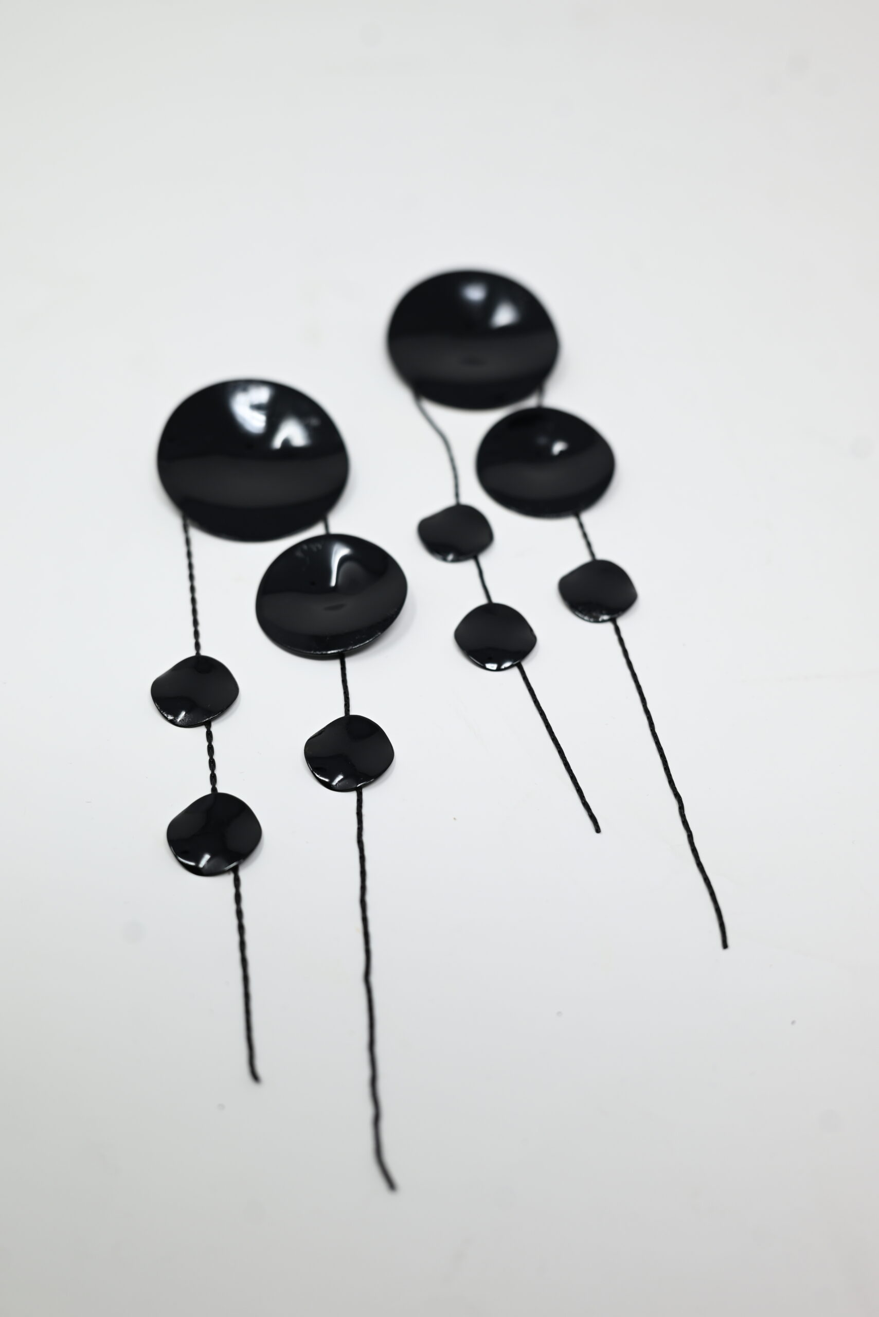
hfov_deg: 33.4
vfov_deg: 48.4
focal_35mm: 40
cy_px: 658
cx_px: 440
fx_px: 1464
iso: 125
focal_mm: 40
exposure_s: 1/60
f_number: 4.5
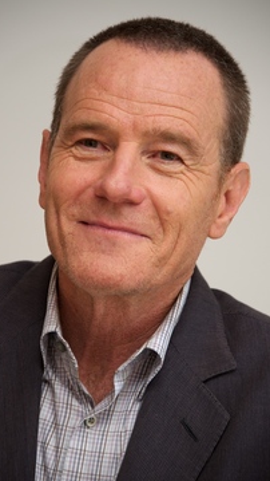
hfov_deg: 5.0
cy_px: 256
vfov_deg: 8.8
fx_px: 3118
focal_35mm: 245
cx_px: 116
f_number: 5.6
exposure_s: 1/60
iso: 400
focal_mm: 210
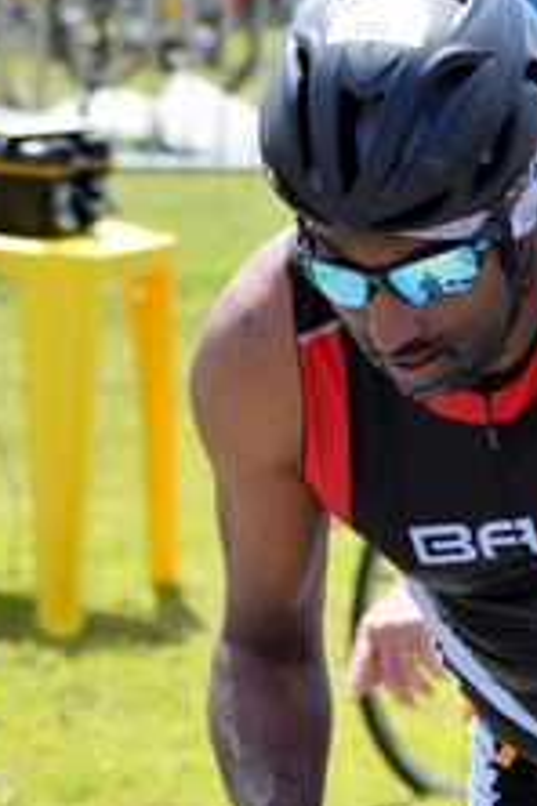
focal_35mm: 304
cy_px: 933
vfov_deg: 6.7
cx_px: 617
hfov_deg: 4.5
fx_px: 6809
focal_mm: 75
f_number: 5
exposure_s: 1/1250
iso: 400
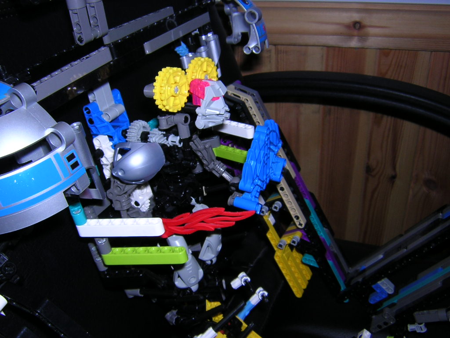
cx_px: 225
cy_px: 169
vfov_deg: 39.7
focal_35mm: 36
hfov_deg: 51.4
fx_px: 468
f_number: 5.2
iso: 100
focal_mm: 4.7
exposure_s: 1/60.1
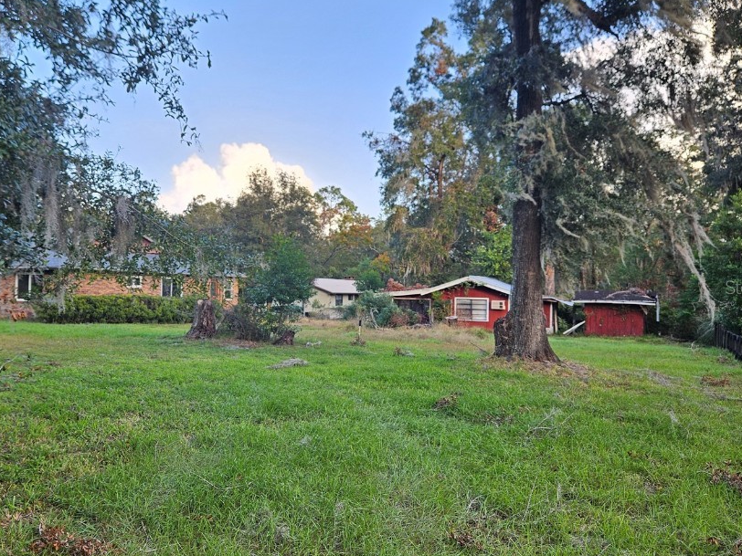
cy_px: 287
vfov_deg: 48.2
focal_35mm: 29
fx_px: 622
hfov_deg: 61.6
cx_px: 344
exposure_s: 1/152
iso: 25
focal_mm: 5.4
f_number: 1.8
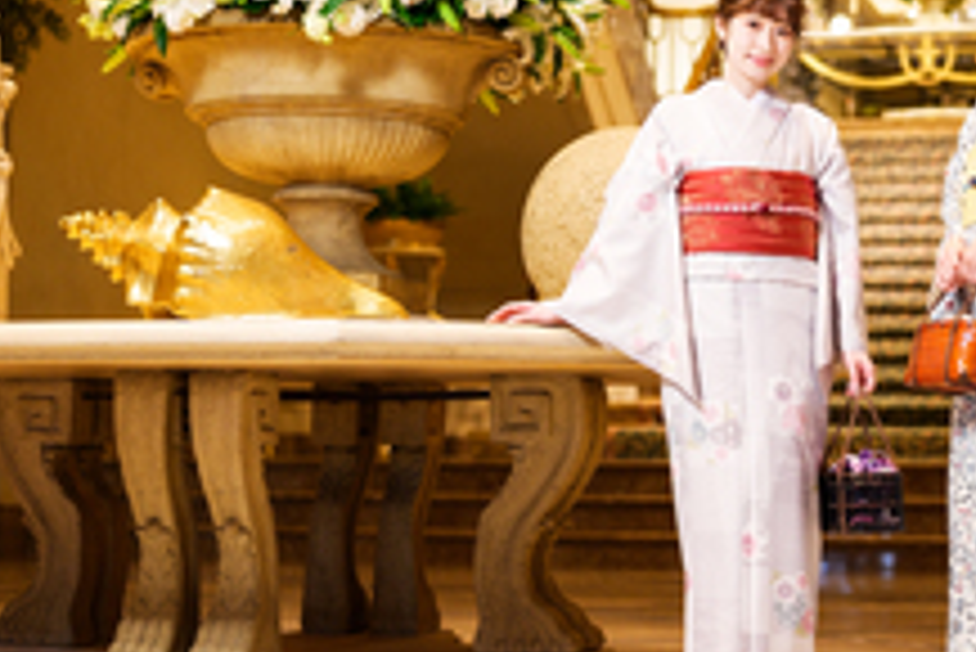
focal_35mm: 92
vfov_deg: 14.8
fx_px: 2496
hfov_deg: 22.1
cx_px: 576
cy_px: 193
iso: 200
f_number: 2.2
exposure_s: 1/200
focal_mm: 50
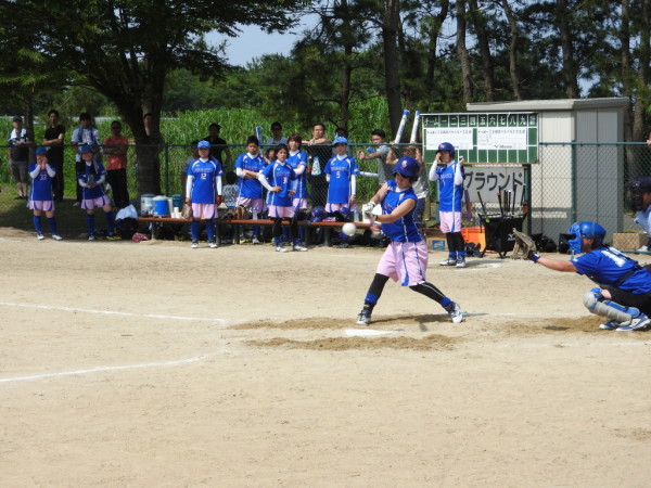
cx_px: 326
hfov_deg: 18.7
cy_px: 244
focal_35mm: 105
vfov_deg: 14.1
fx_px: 1975
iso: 100
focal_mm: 18.8
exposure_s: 1/800
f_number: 4.8
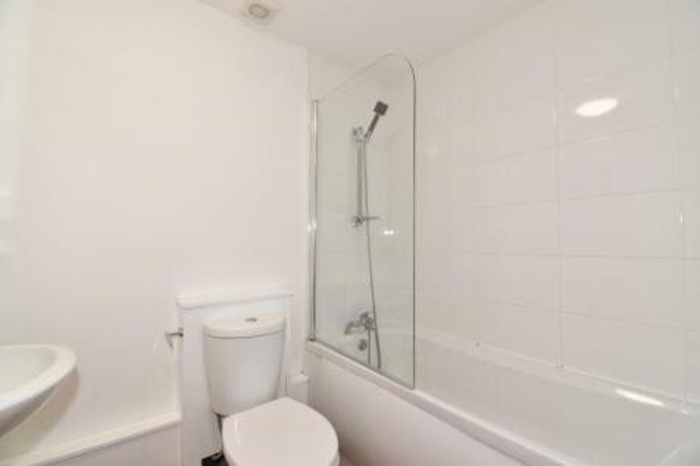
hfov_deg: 100.4
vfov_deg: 77.3
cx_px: 350
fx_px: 292
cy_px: 233
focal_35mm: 15
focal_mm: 10
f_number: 9
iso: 100
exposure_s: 1/3
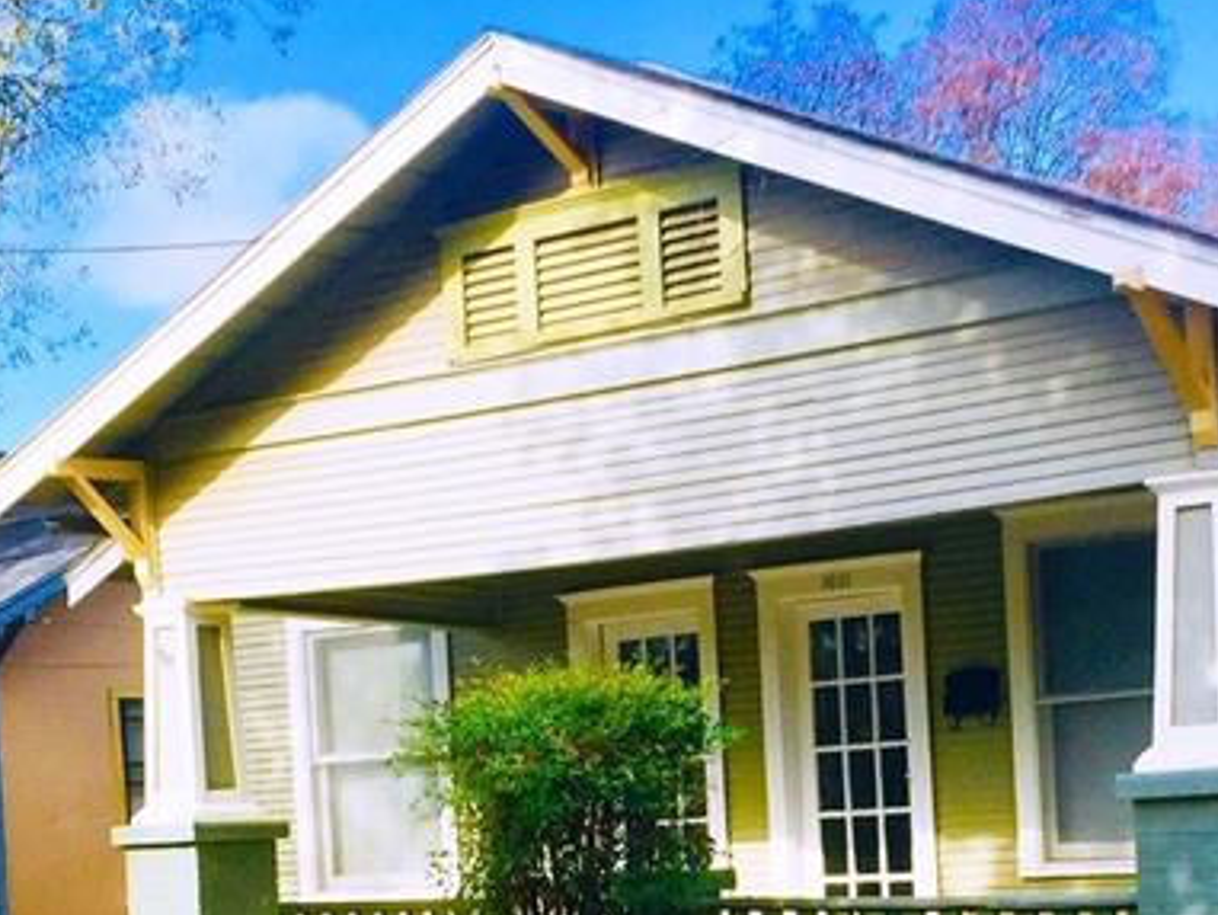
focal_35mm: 78
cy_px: 880
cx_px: 834
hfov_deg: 24.9
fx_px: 2745
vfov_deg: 18.5
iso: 32
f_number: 2.2
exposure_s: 1/1068
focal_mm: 4.15
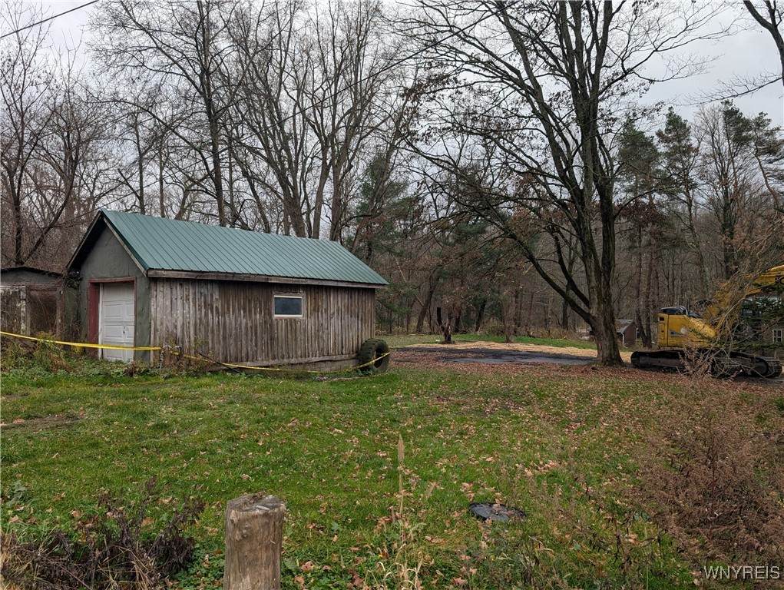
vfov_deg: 56.9
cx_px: 392
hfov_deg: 71.5
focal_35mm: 24
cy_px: 295
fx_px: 544
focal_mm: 6.9
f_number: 1.68
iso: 25
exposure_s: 1/195
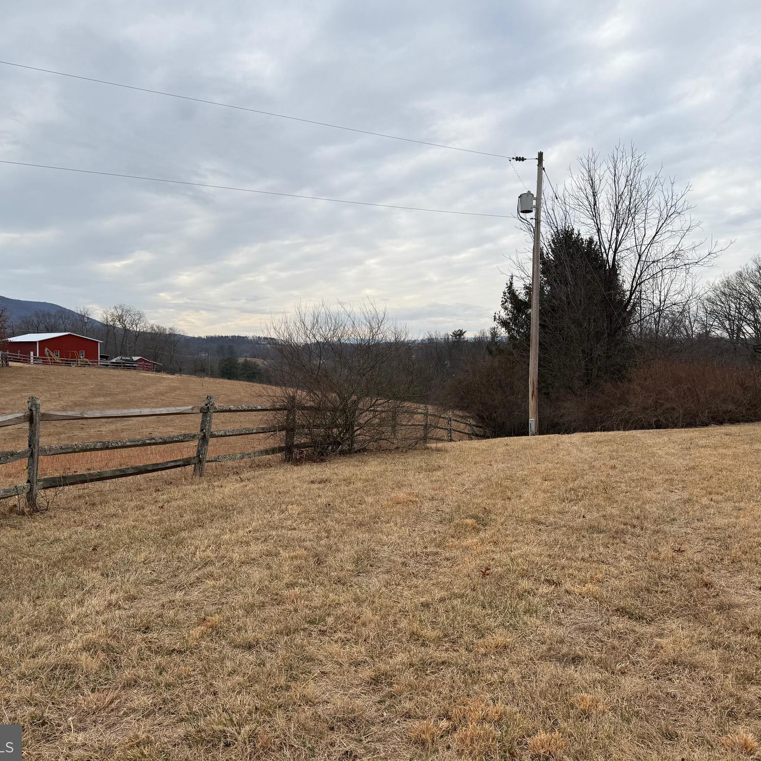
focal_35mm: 29
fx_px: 721
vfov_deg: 55.6
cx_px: 415
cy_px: 376
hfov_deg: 55.5
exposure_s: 1/2445
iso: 80
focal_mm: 6.76
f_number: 1.78
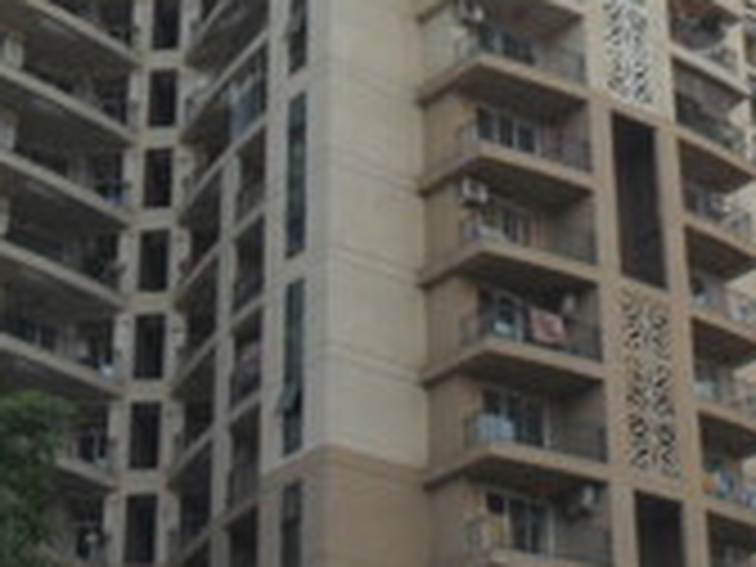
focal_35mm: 103
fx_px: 2249
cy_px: 104
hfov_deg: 19.0
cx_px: 531
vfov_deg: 14.3
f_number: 3.5
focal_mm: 4.9
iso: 100
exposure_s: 1/125
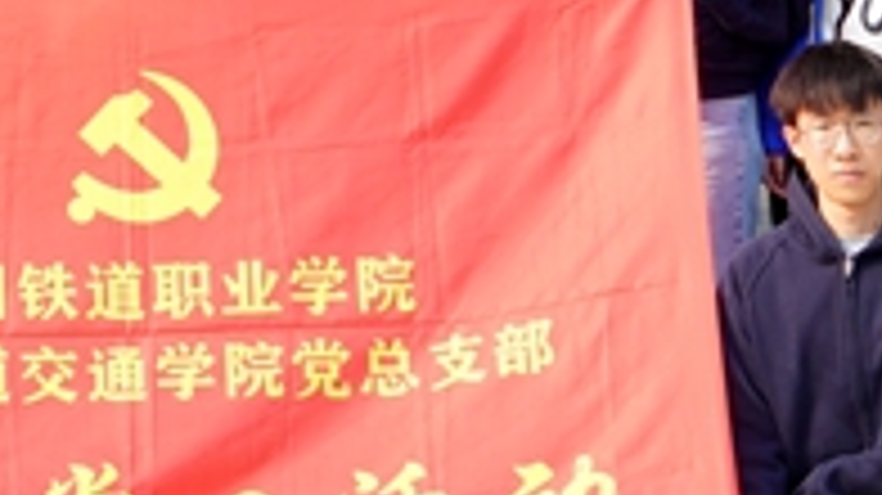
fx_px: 4885
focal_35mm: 209
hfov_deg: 10.3
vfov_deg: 5.4
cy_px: -1058
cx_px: 97
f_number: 7.1
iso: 100
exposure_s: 1/100
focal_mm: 29
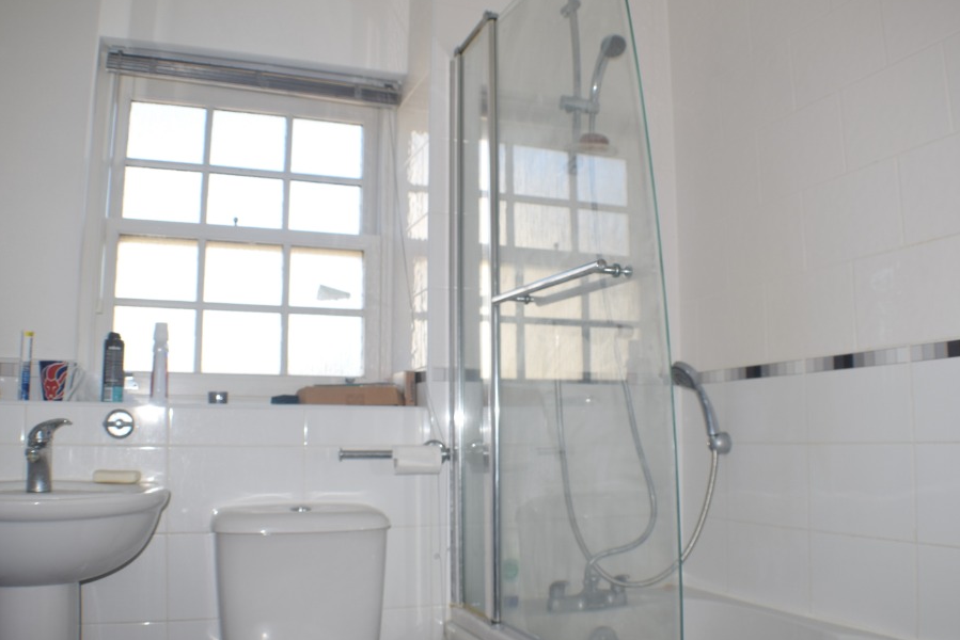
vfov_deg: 32.7
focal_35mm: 41
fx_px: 1094
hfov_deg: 47.4
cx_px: 500
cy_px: 332
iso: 200
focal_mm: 24
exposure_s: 1/125
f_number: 5.6
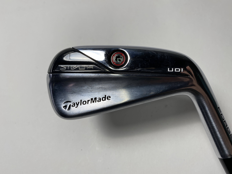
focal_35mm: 28
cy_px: 84
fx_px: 188
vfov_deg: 49.7
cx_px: 128
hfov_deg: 63.3
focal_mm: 4.25
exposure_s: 1/467
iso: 32
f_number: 1.8
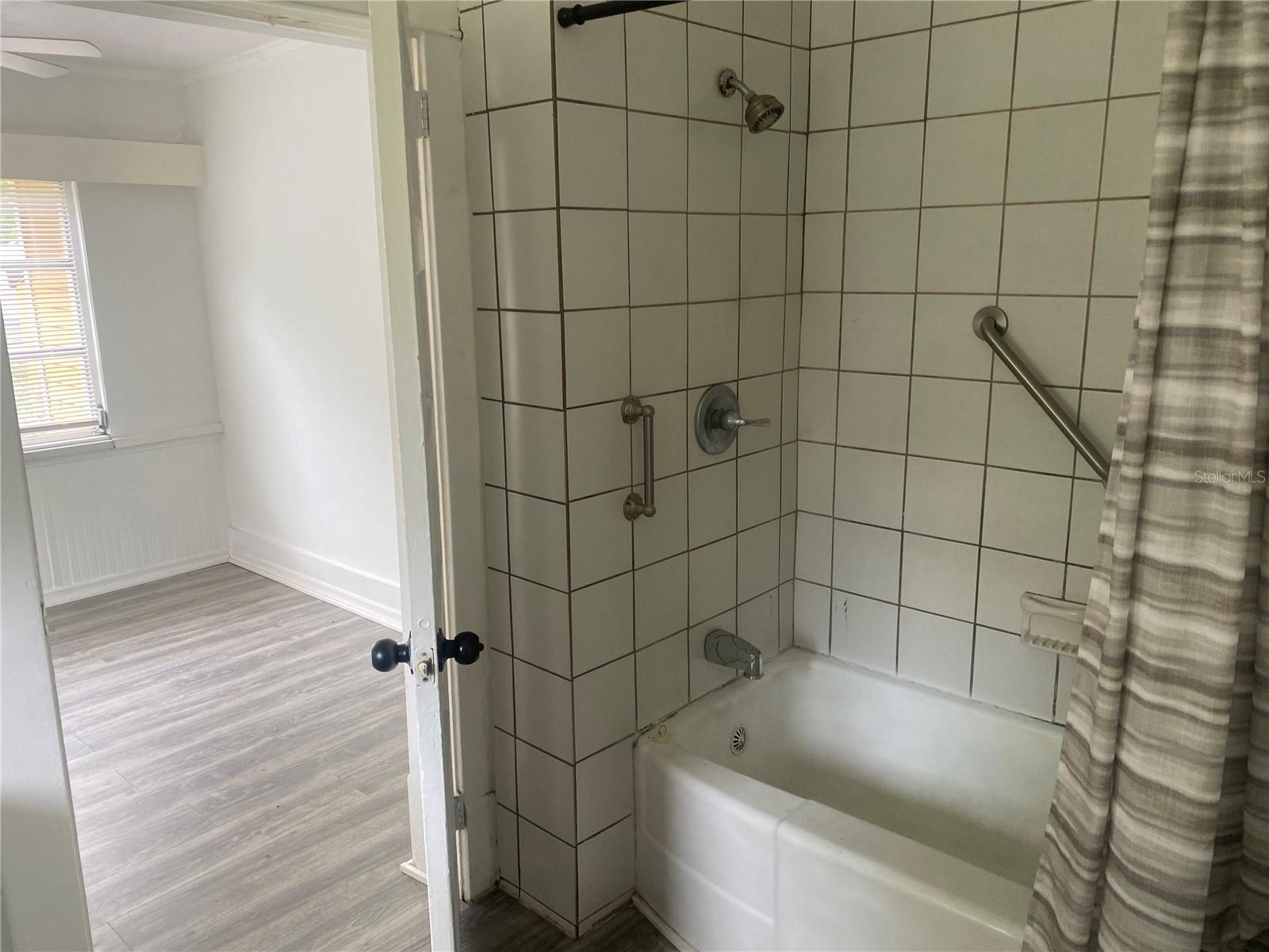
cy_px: 476
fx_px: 953
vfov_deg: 53.1
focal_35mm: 26
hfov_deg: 67.3
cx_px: 634
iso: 100
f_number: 1.8
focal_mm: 4.25
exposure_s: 1/122
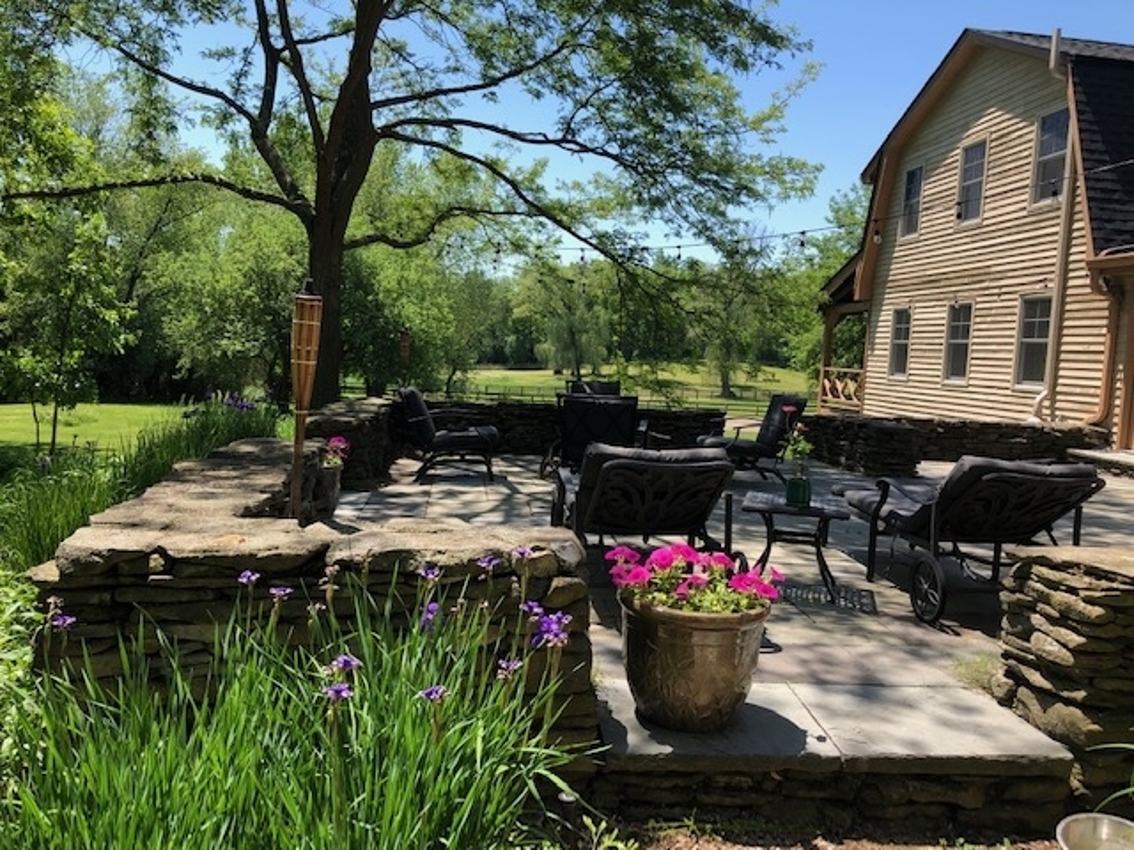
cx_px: 567
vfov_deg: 49.7
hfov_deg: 63.4
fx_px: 917
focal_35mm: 28
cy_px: 425
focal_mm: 3.99
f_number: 1.8
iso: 20
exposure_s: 1/842
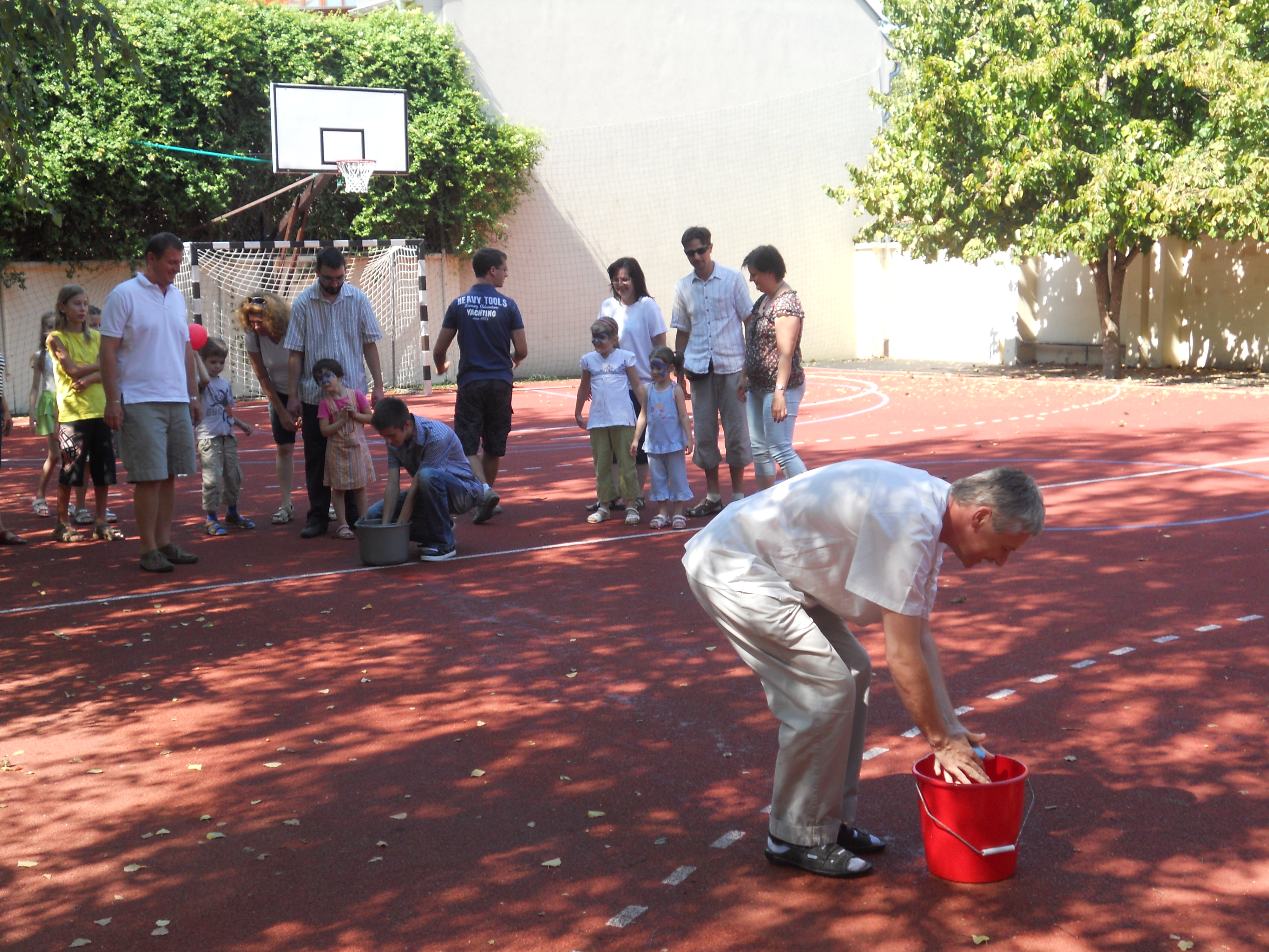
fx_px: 1686
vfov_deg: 31.5
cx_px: 634
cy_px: 476
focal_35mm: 46
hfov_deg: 41.2
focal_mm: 8.2
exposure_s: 1/125
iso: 80
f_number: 4.3
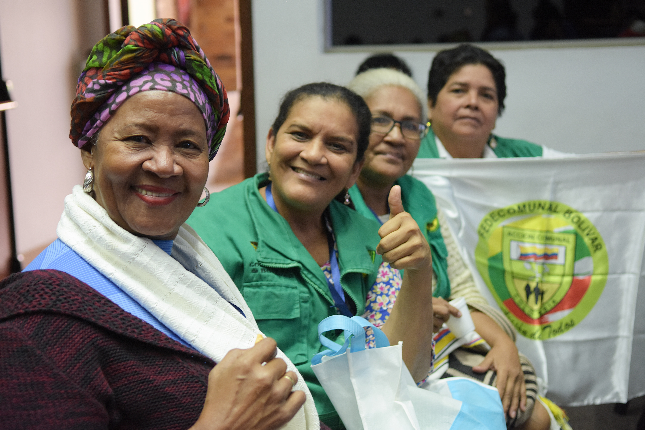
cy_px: 215
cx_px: 322
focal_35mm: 52
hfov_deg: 37.9
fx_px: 941
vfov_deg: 25.8
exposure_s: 1/60
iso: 800
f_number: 2.8
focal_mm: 35
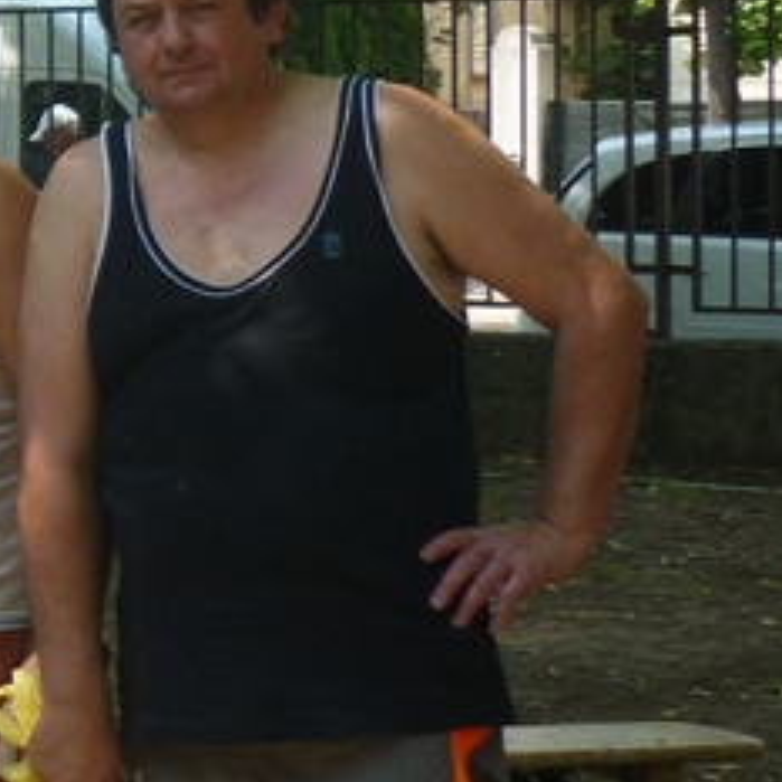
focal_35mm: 137
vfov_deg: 12.7
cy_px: 149
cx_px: -886
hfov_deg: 11.3
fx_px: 3502
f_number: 2.8
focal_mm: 5.5
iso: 80
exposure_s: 1/320
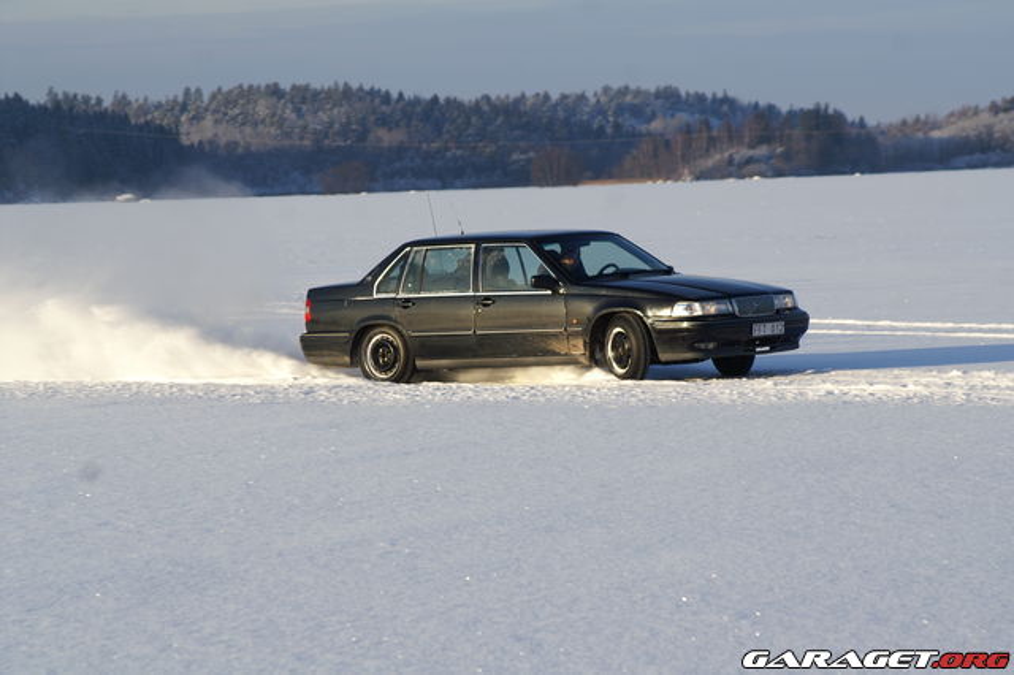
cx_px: 507
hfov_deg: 10.2
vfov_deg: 6.8
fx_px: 5701
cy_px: 338
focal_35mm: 202
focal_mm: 135
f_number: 8
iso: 100
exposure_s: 1/300
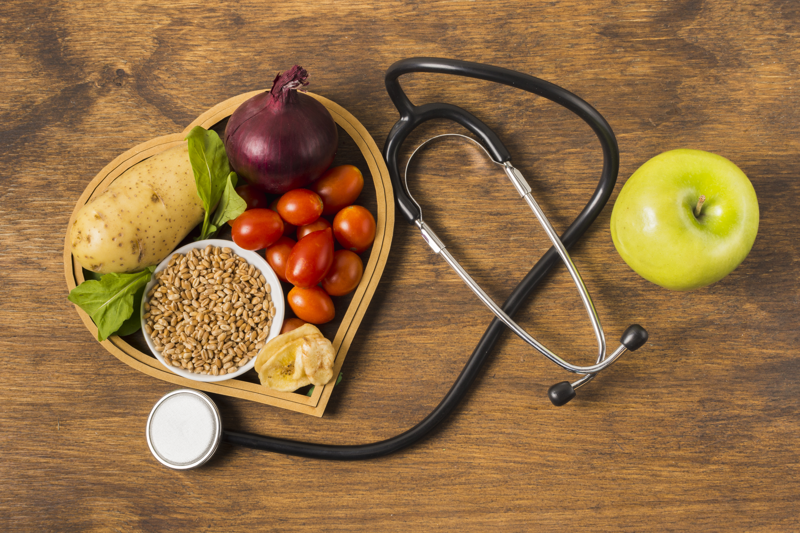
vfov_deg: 25.8
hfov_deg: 37.9
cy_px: 266
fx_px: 1167
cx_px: 400
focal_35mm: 52
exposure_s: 1/160
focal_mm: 35
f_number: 10
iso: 160
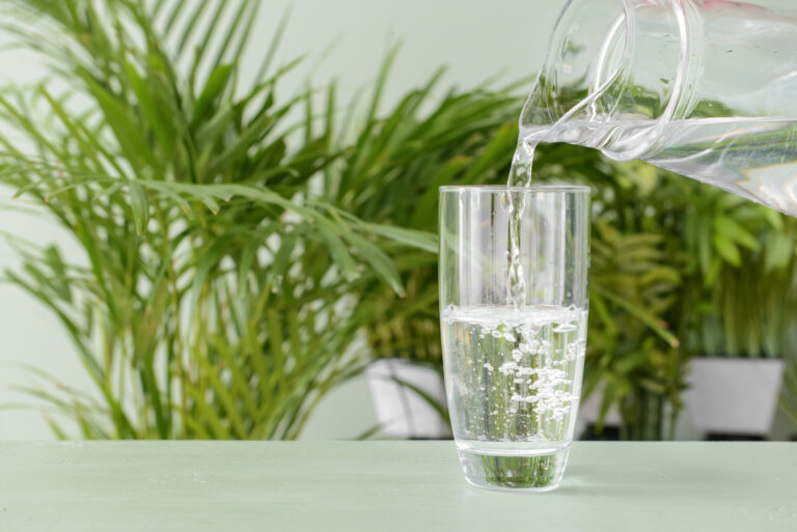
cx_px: 398
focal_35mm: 70
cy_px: 266
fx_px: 1551
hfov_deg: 28.8
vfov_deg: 19.5
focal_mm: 70
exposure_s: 1/100
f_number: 7.1
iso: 500
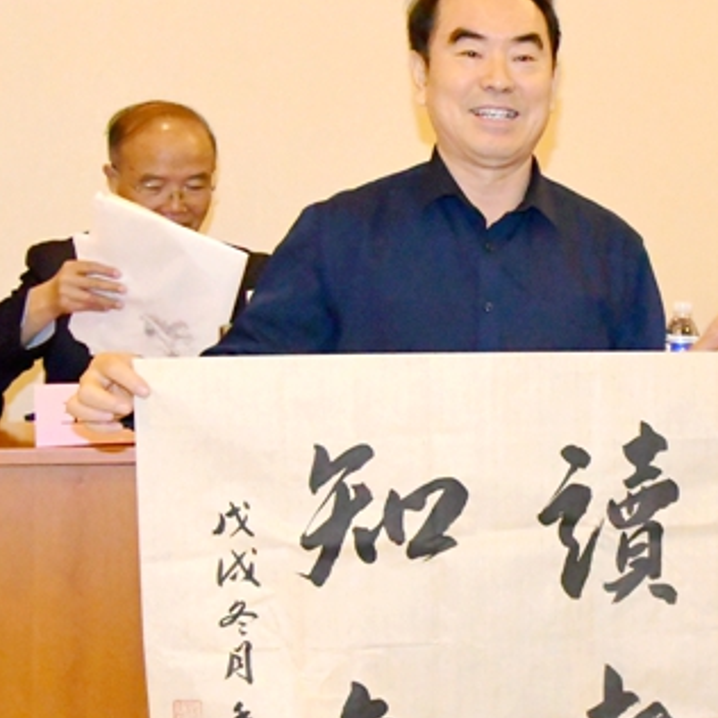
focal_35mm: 71
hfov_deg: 23.2
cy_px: 398
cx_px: 734
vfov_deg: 24.3
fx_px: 1666
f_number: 7.1
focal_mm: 22
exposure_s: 1/30
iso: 4000
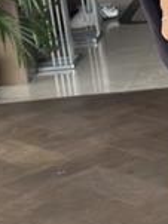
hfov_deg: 9.0
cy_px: 4
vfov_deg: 12.2
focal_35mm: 161
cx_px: 226
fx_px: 1043
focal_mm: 6.86
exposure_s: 1/60
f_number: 1.78
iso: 200
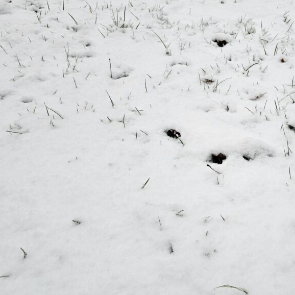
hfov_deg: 43.5
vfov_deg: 46.0
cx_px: 242
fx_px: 347
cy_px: 144
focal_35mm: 36
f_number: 1.7
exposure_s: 1/100
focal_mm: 6.3
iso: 100
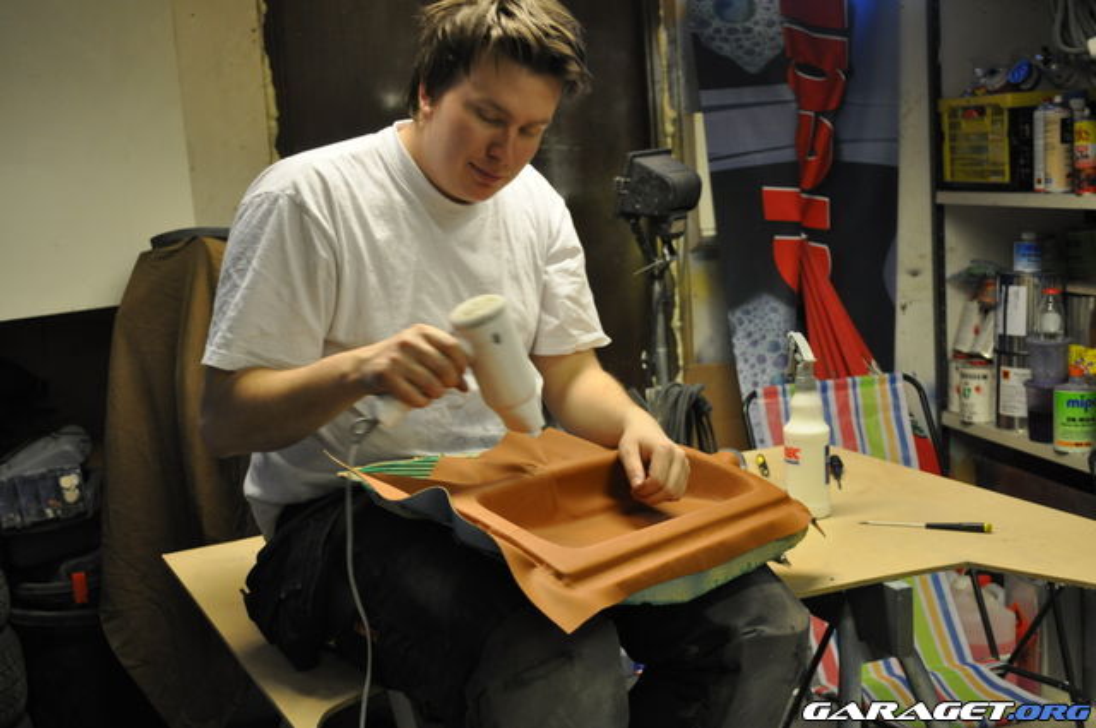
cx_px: 548
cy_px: 364
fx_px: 1459
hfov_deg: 41.2
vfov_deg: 28.0
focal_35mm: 48
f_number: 4.8
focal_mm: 32
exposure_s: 1/60
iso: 800
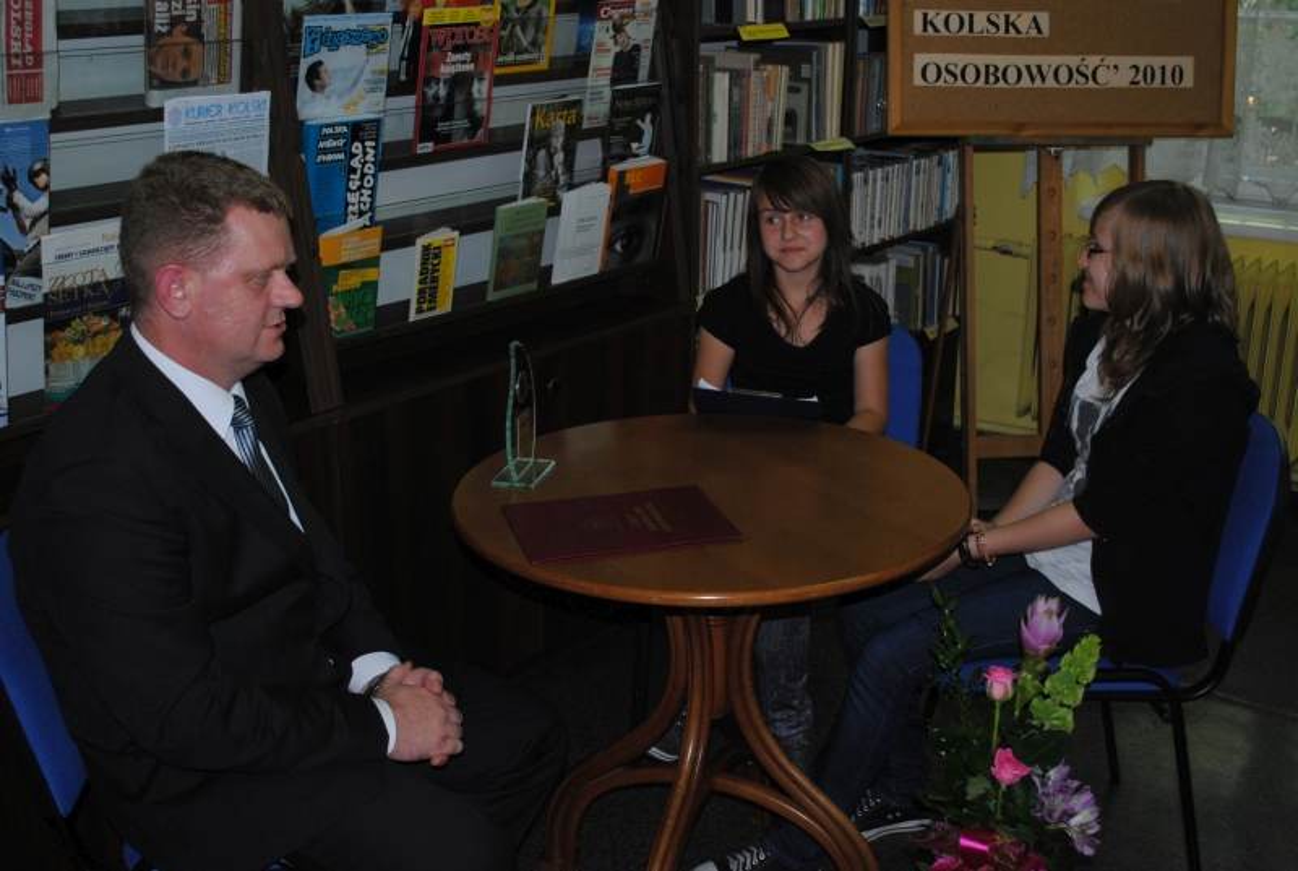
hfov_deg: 46.3
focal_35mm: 42
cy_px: 436
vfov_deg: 32.0
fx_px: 1517
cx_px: 649
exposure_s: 1/60
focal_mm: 28
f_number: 4.5
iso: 200
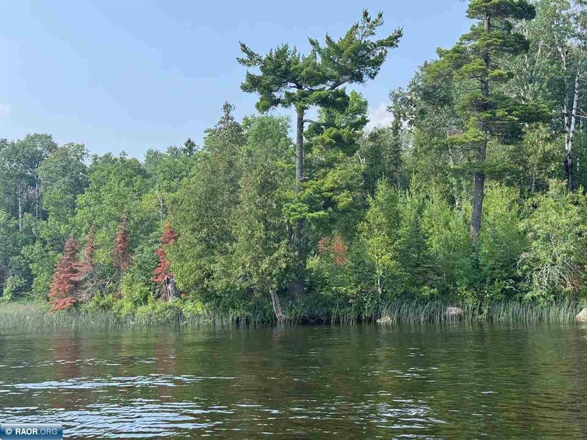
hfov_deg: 39.7
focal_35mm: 48
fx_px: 814
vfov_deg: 30.3
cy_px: 220
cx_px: 294
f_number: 1.78
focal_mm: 6.76
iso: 64
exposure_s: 1/2252
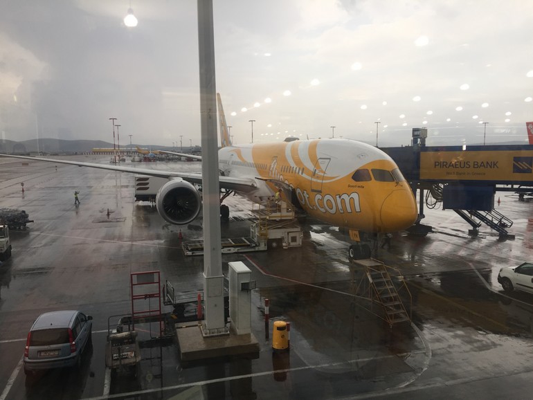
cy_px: 200
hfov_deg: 61.6
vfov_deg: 48.3
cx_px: 266
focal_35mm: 29
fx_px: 447
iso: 32
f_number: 2.2
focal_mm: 4.15
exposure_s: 1/50
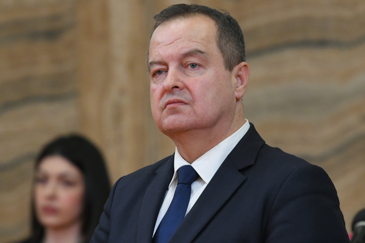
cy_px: 119
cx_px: 179
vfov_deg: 2.9
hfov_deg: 4.4
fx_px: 4724
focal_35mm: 466
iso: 2500
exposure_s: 1/250
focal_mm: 200
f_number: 4
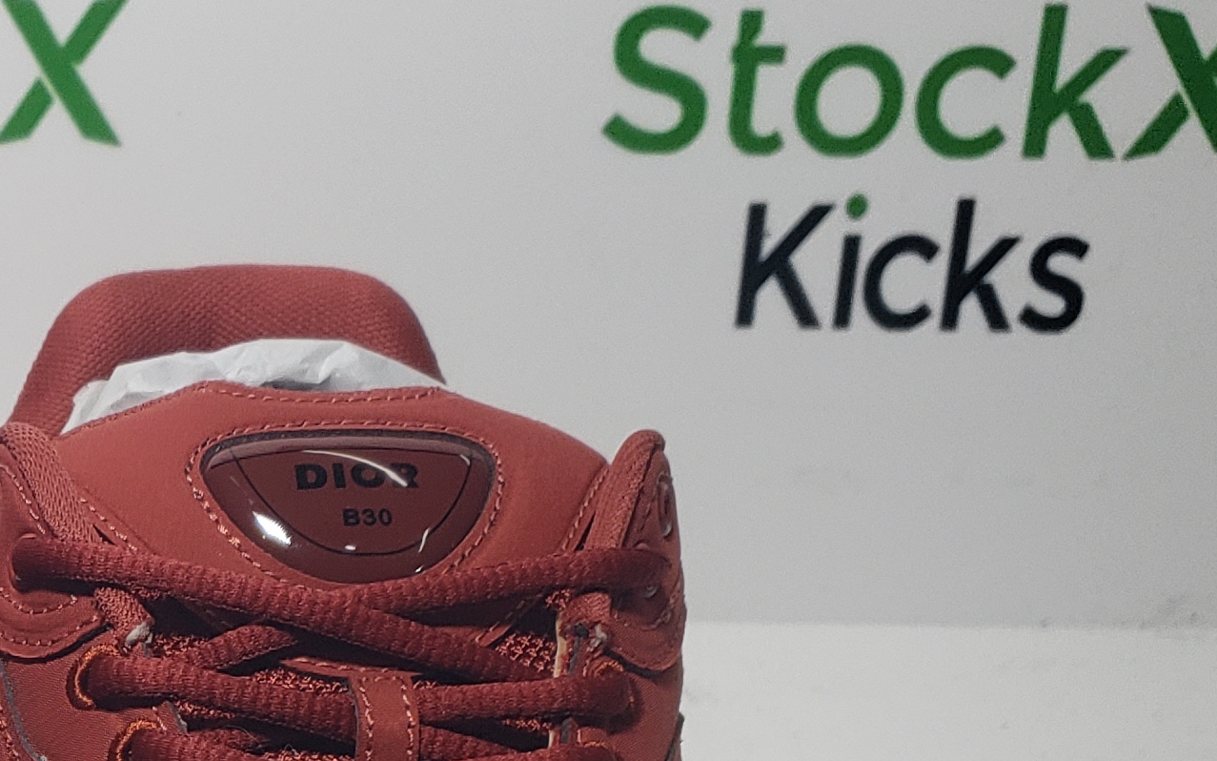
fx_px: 2885
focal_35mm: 87
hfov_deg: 22.0
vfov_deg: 14.2
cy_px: 1093
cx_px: -241
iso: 50
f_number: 1.5
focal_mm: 4.3
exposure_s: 1/423
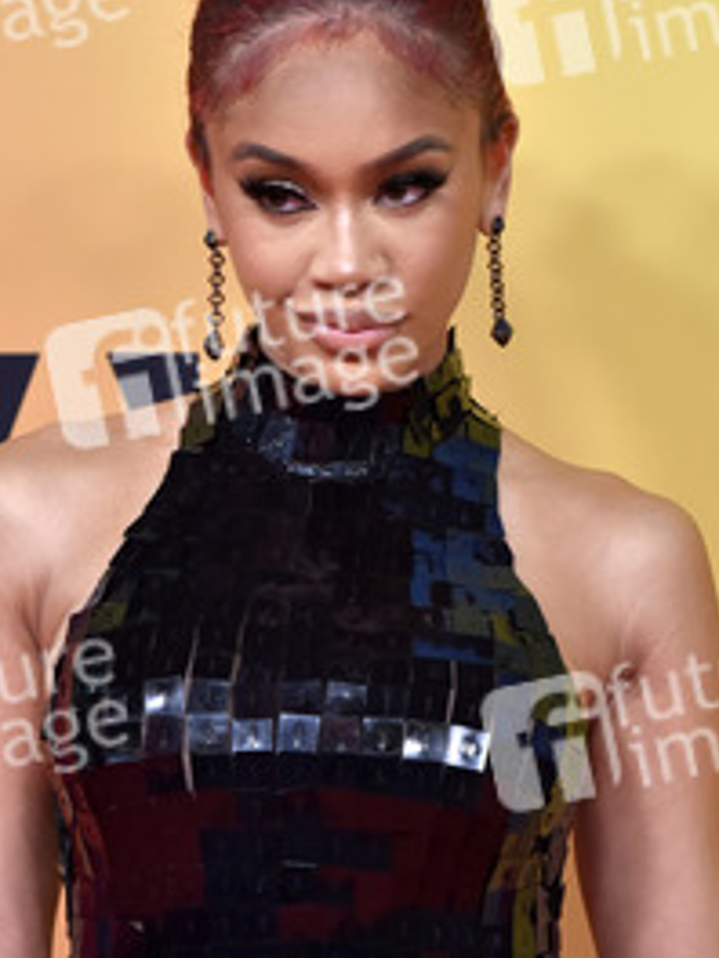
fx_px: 7062
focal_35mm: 255
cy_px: 544
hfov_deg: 5.8
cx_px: 338
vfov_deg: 7.8
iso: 2000
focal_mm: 175
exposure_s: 1/200
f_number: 5.6
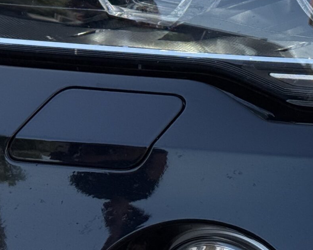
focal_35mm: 153
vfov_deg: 9.9
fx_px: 1417
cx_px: 222
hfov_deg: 12.6
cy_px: -69
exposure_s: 1/1883
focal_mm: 6.76
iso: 64
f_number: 1.78
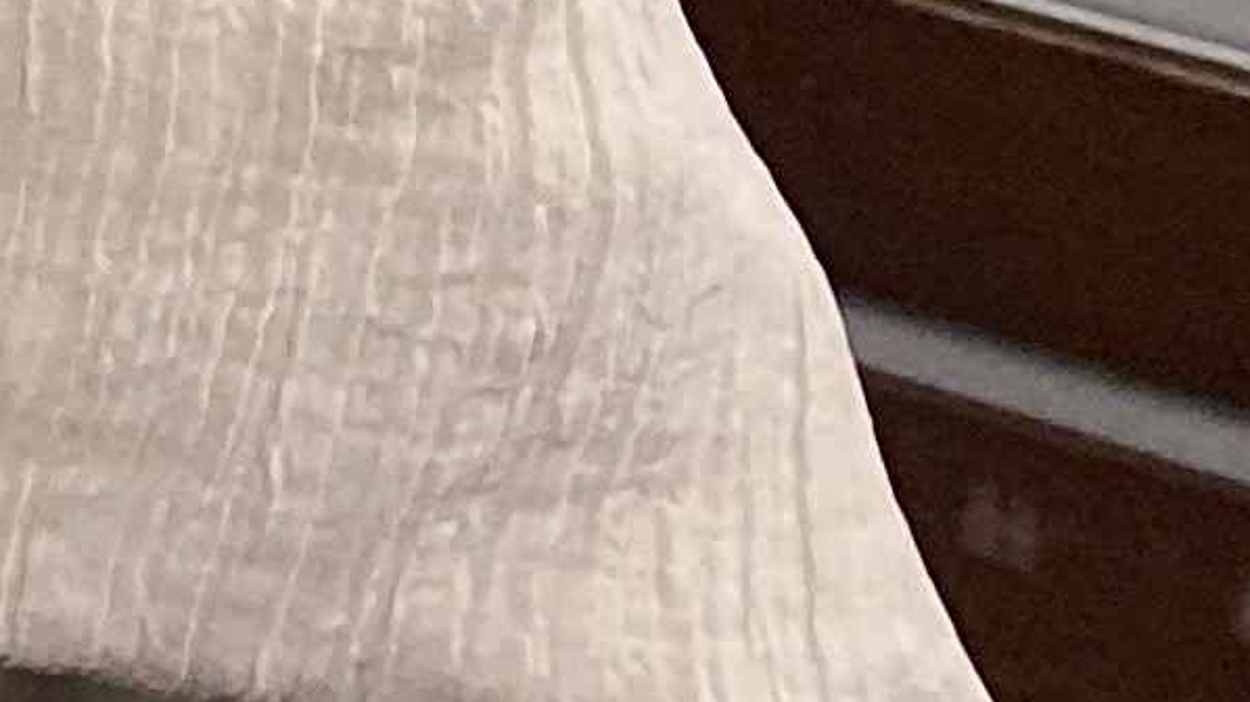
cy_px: -2083
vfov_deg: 5.5
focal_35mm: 191
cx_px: -2678
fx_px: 6329
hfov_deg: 8.9
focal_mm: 4.25
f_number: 1.8
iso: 80
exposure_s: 1/100
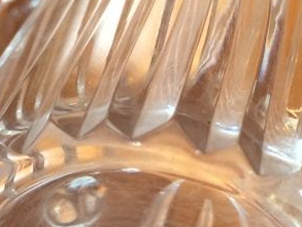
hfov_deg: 21.3
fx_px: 803
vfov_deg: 15.8
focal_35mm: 92
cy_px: 222
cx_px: 121
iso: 100
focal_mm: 4.12
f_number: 2.2
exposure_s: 1/30
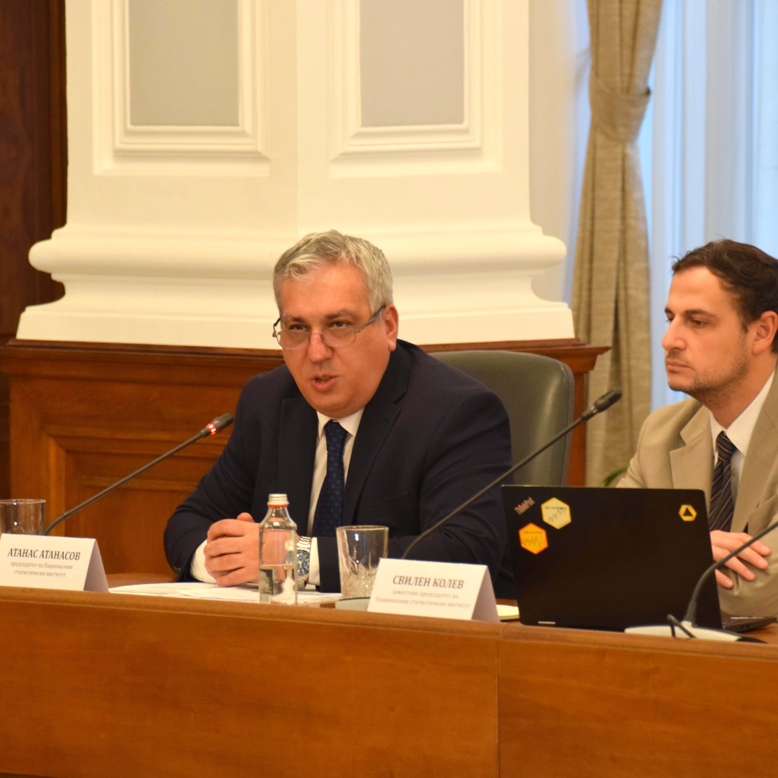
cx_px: 434
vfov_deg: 6.7
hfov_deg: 6.7
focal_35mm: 262
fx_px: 6653
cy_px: 385
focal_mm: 135
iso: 1400
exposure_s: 1/60
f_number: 6
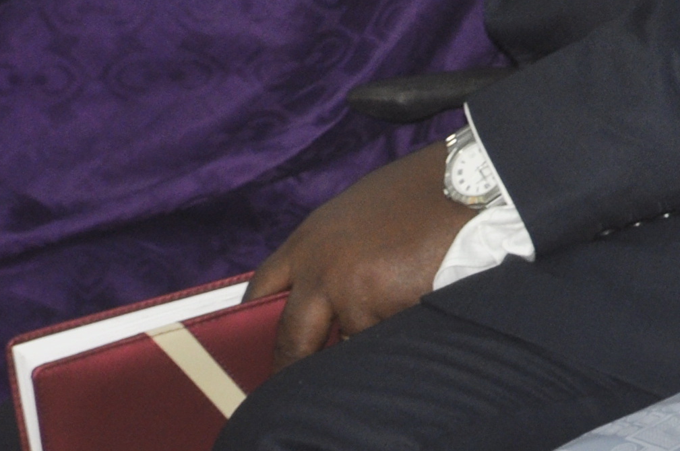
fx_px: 32466
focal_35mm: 1721
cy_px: -320
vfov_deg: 0.8
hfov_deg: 1.2
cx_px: 1101
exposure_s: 1/60
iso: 400
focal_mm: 270
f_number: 6.3
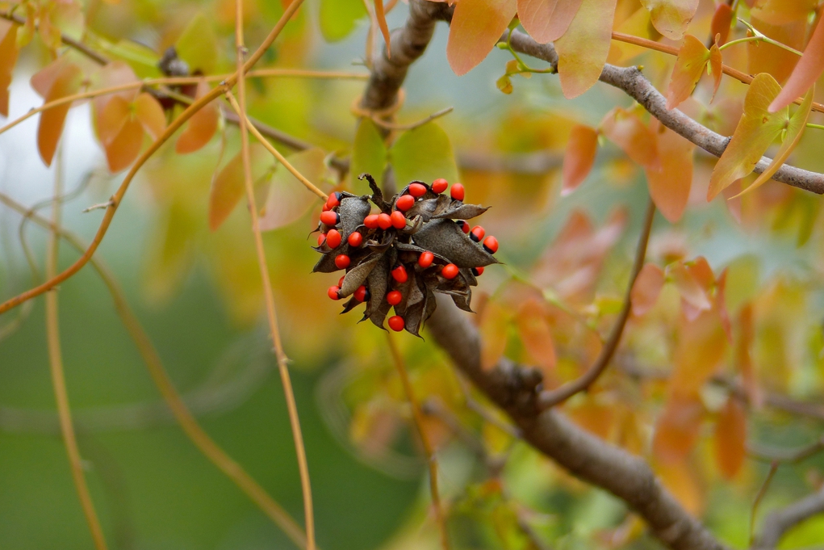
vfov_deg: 2.2
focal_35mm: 626
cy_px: 277
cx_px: 412
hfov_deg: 3.3
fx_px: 14329
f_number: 2.8
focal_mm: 108
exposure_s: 1/400
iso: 100
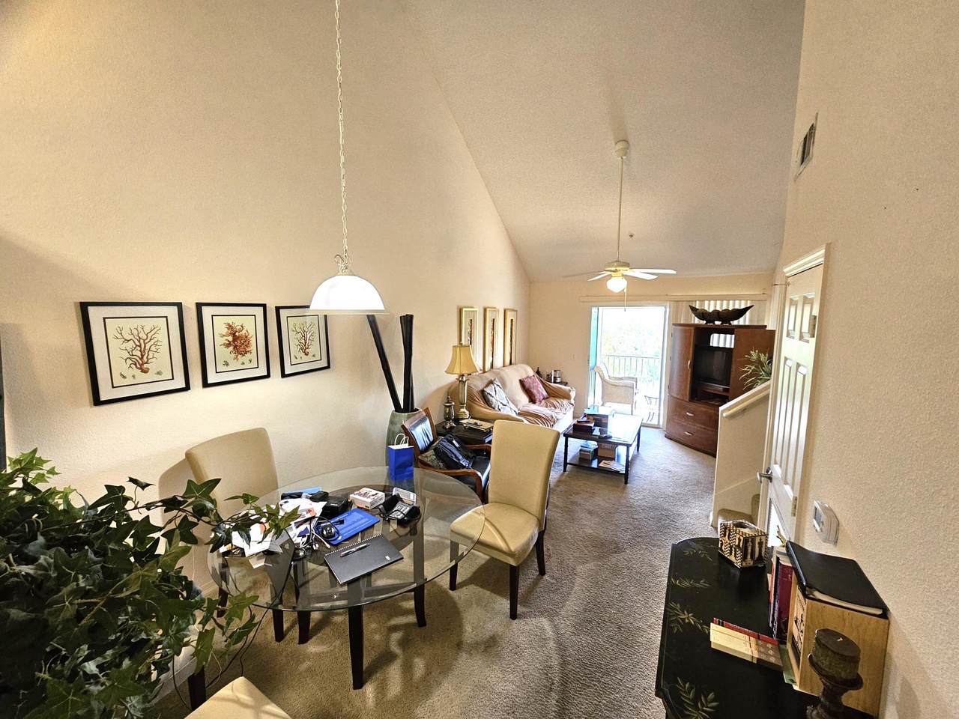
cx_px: 480
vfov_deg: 89.9
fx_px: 360
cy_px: 360
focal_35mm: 13
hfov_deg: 106.2
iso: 250
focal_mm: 2.2
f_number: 2.2
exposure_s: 1/60
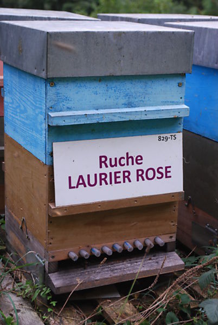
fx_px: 611
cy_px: 162
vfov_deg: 29.8
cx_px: 109
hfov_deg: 20.2
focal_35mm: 68
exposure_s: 1/60
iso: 200
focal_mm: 45
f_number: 5.3
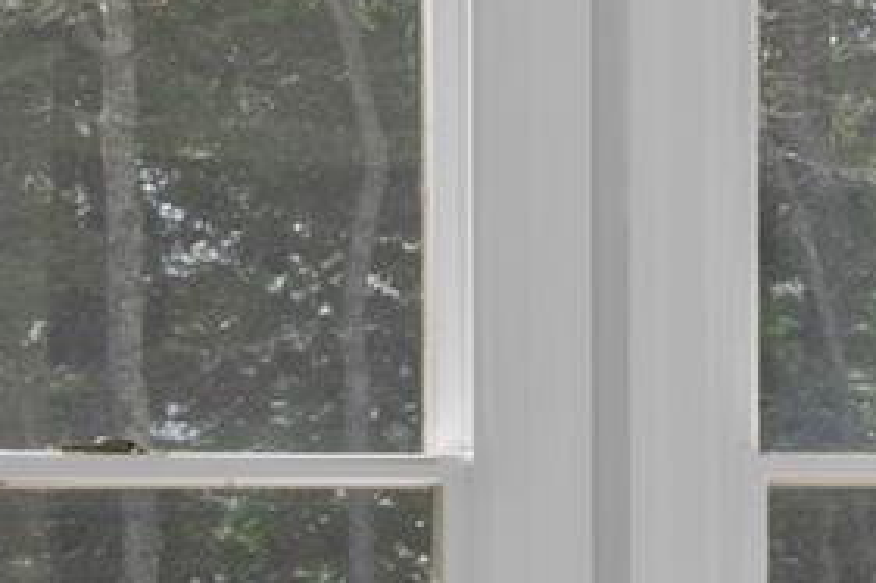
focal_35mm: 128
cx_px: 2793
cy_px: 469
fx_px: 3104
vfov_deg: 10.7
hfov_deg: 10.3
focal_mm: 17.5
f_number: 8
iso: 400
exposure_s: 1/40
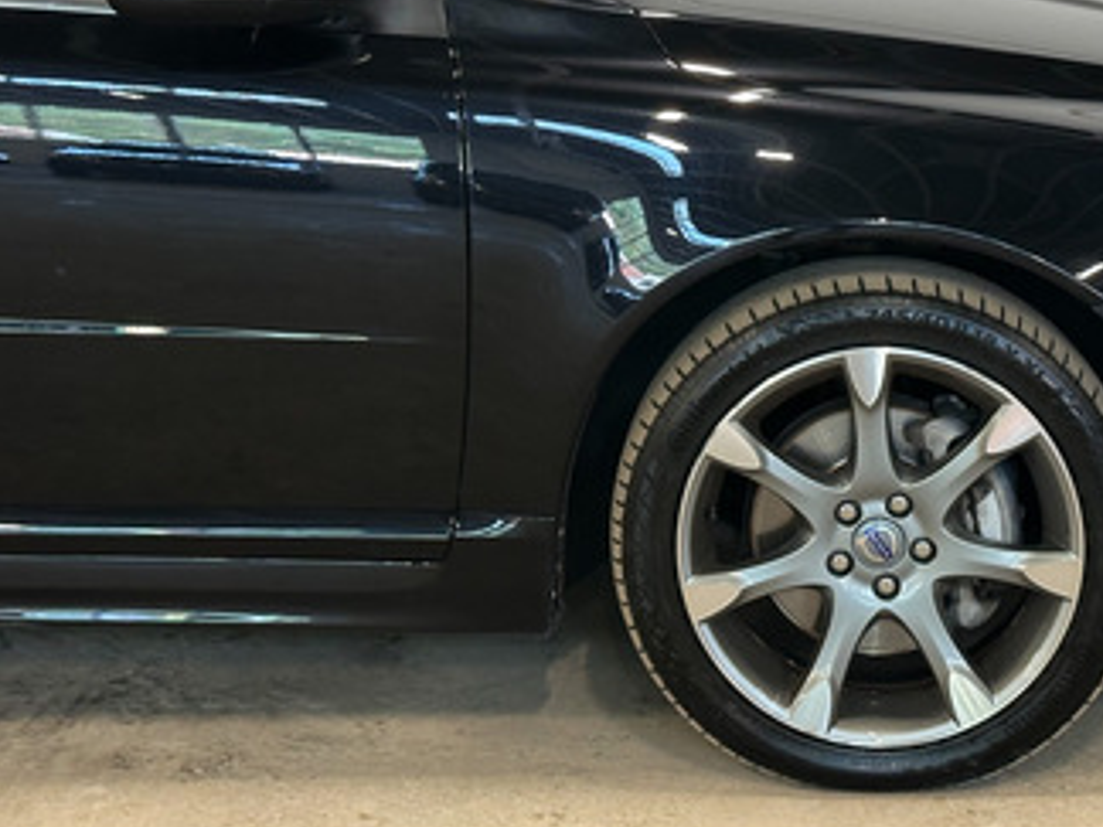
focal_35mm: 89
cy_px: 85
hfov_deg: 21.9
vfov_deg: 16.4
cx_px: 715
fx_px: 2836
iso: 125
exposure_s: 1/50
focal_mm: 6.86
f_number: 1.8
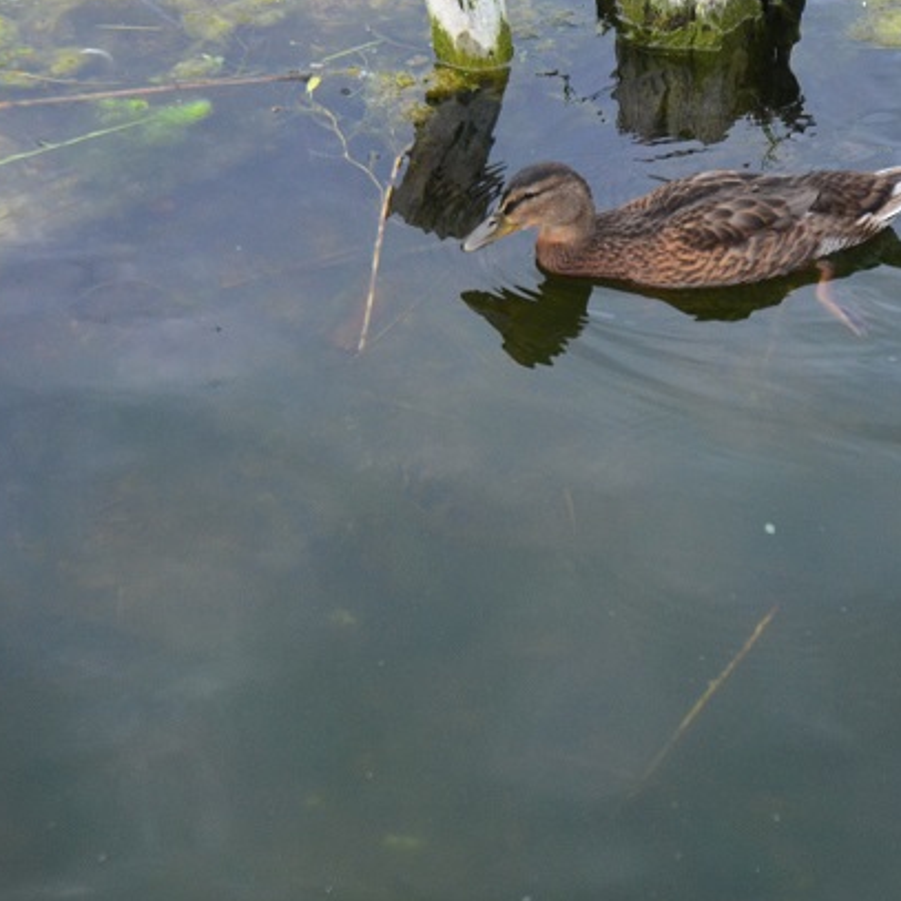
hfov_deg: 23.1
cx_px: 439
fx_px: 2209
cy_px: 382
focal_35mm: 75
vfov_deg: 23.0
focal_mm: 24
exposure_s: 1/400
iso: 640
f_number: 4
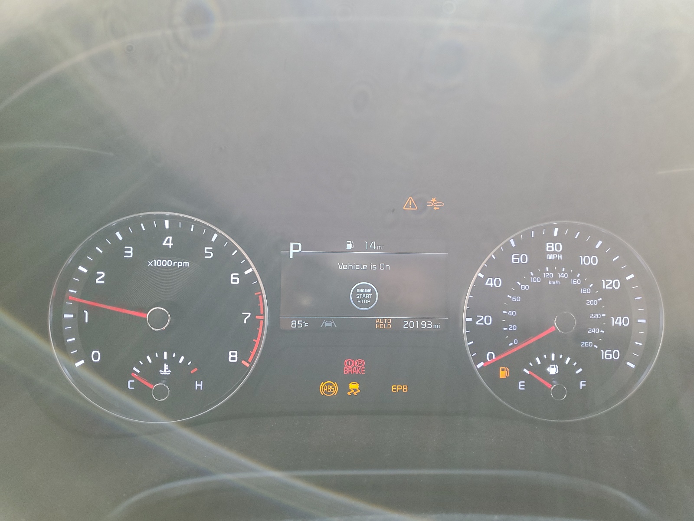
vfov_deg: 53.1
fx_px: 521
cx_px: 347
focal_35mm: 26
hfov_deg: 67.3
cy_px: 260
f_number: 1.5
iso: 65
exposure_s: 1/120
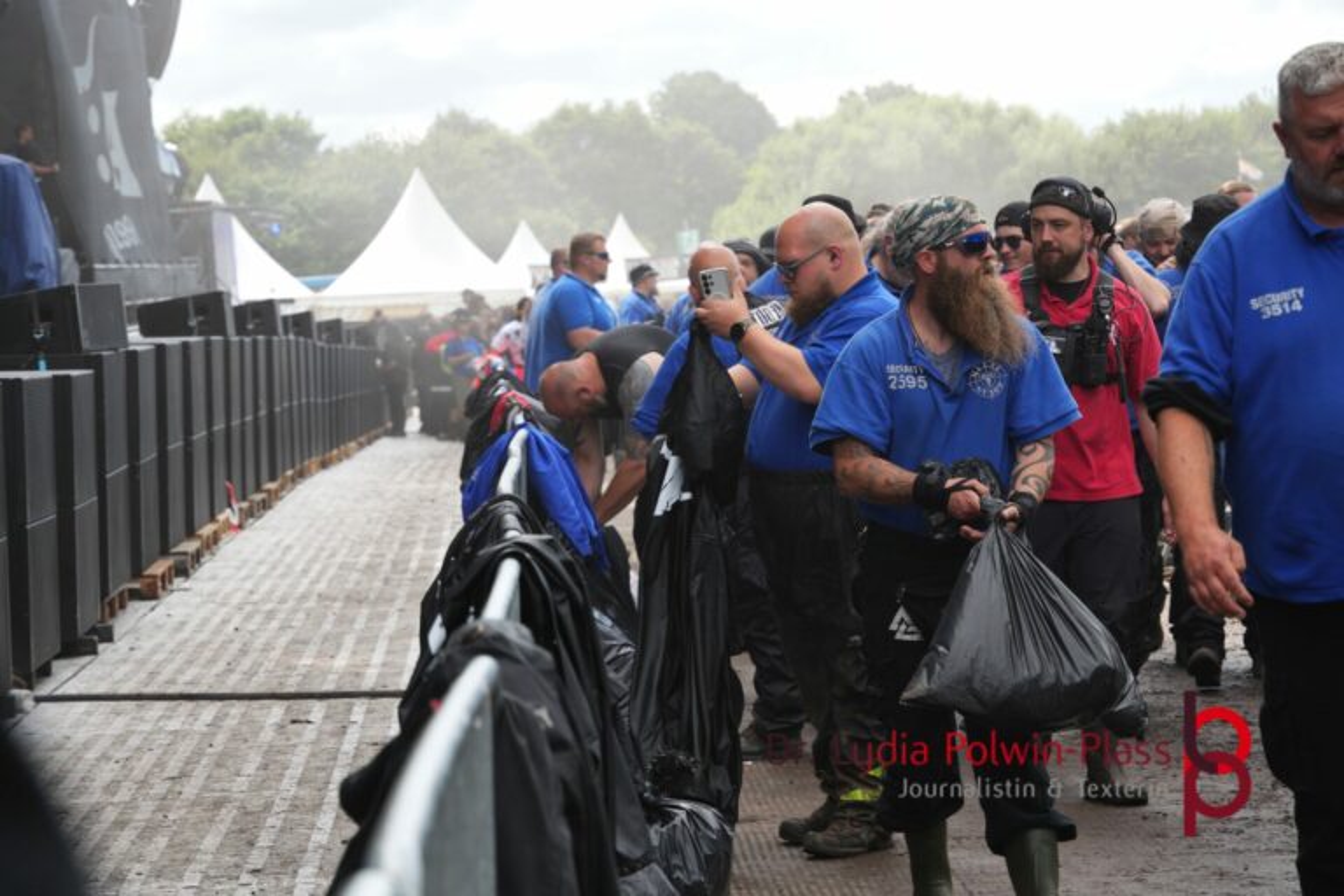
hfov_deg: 16.3
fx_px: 4704
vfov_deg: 10.9
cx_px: 672
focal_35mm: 126
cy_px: 448
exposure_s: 1/200
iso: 100
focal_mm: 84
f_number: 5.6
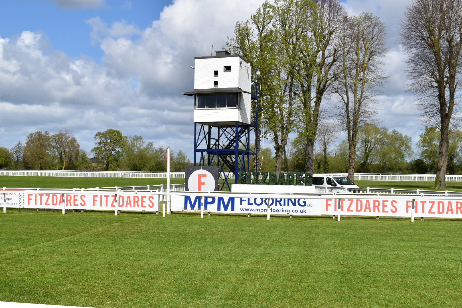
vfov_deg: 30.8
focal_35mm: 44
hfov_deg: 45.0
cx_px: 231
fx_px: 558
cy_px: 154
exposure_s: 1/500
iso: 200
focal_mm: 29
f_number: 11
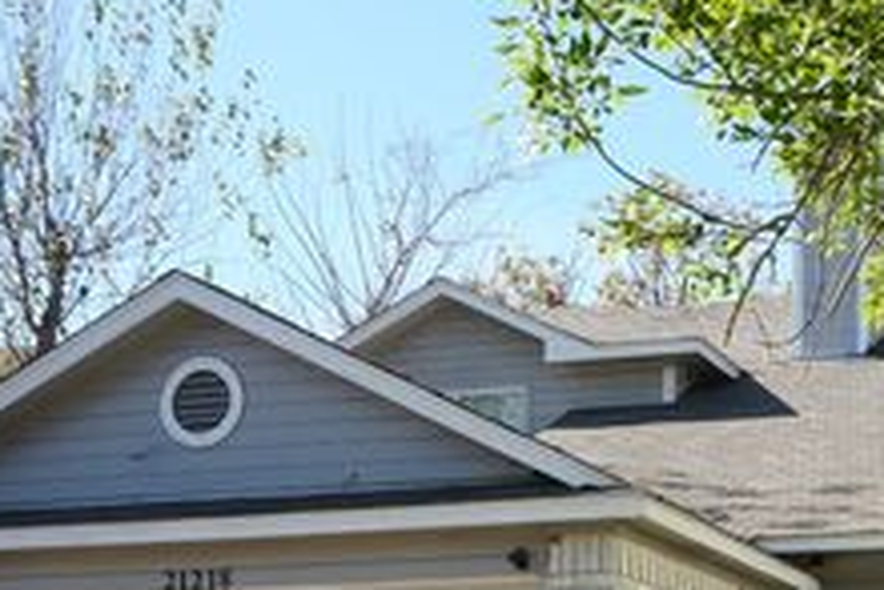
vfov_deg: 17.6
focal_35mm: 75
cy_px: 632
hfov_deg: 25.9
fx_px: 1843
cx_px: 832
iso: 100
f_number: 9
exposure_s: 1/100
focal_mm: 22
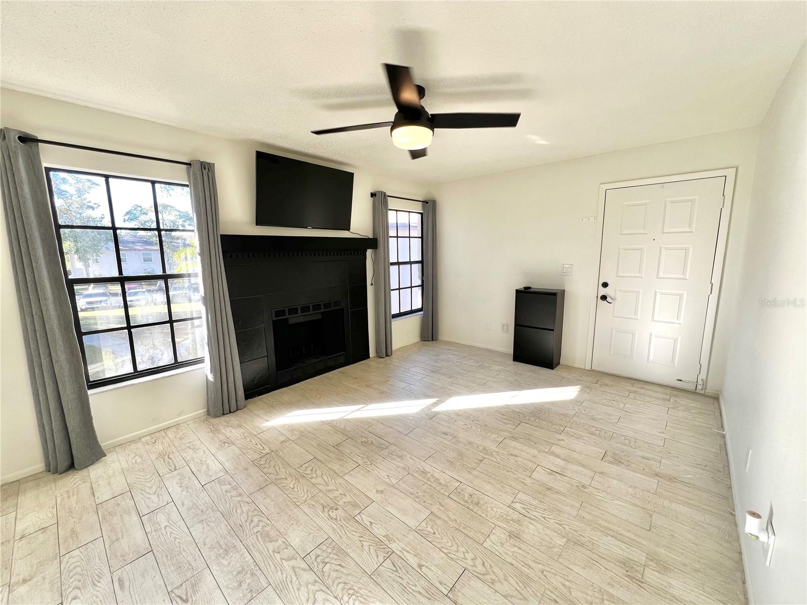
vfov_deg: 89.9
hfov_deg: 106.2
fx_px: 303
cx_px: 404
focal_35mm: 13
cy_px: 302
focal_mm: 1.57
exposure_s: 1/99
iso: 50
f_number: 1.8
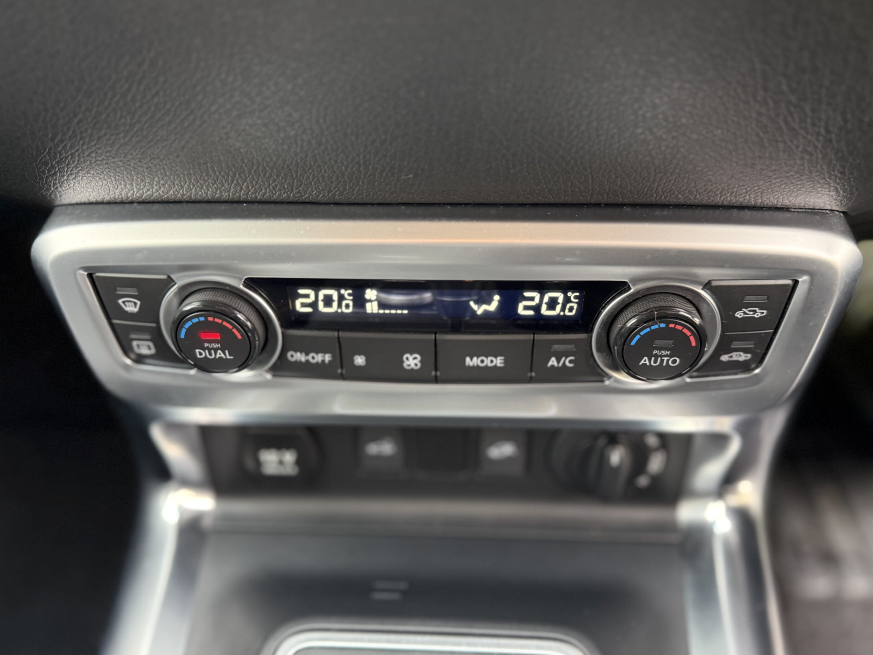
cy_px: 333
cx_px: 442
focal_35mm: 25
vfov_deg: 54.9
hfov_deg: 69.4
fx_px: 630
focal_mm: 6.76
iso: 320
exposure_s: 1/50
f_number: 1.78
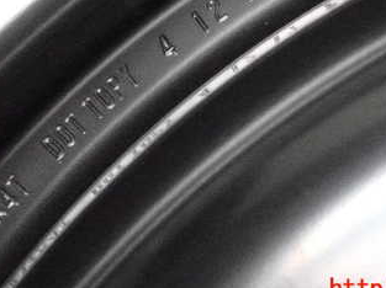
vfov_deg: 15.2
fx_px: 1069
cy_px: 28
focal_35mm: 96
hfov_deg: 20.4
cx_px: 238
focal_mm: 9.01
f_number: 3.2
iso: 5000
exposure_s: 1/125
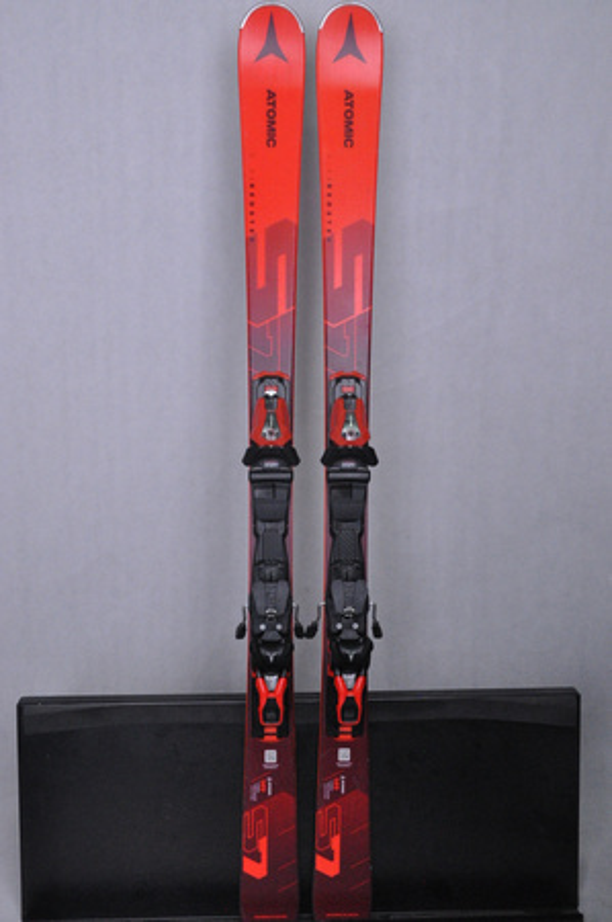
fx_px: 958
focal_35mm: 38
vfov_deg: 51.3
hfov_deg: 35.4
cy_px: 461
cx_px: 306
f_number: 9.5
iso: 3200
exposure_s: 1/125
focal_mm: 25
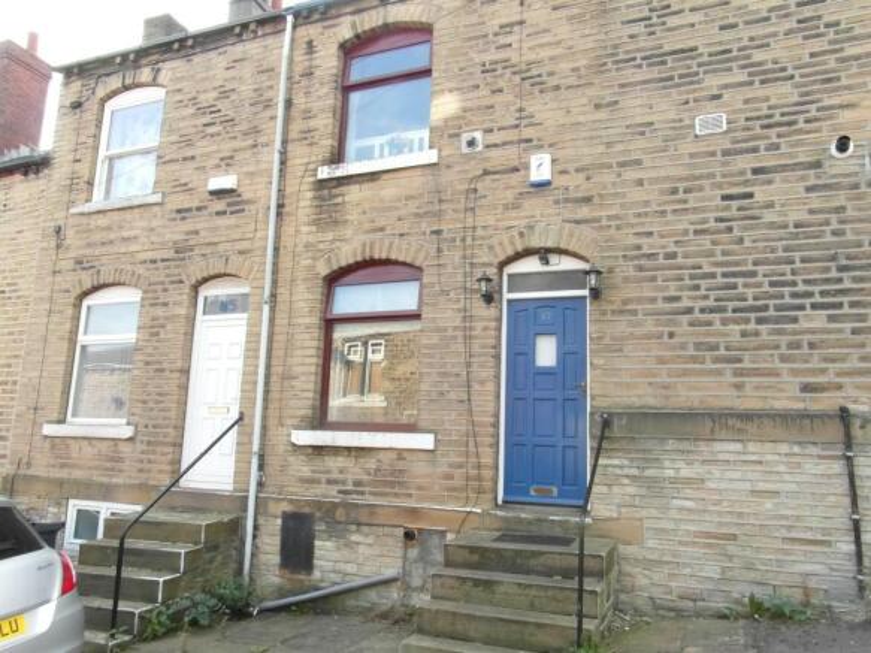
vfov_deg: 56.8
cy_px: 326
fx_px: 604
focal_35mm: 24
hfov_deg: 71.6
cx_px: 436
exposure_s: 1/30
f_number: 7.3
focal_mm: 4
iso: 100
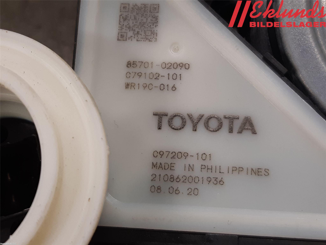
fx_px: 245
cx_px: 163
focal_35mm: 26
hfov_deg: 67.3
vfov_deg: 53.1
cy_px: 122
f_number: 1.7
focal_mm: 3.93
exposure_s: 1/50
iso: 80
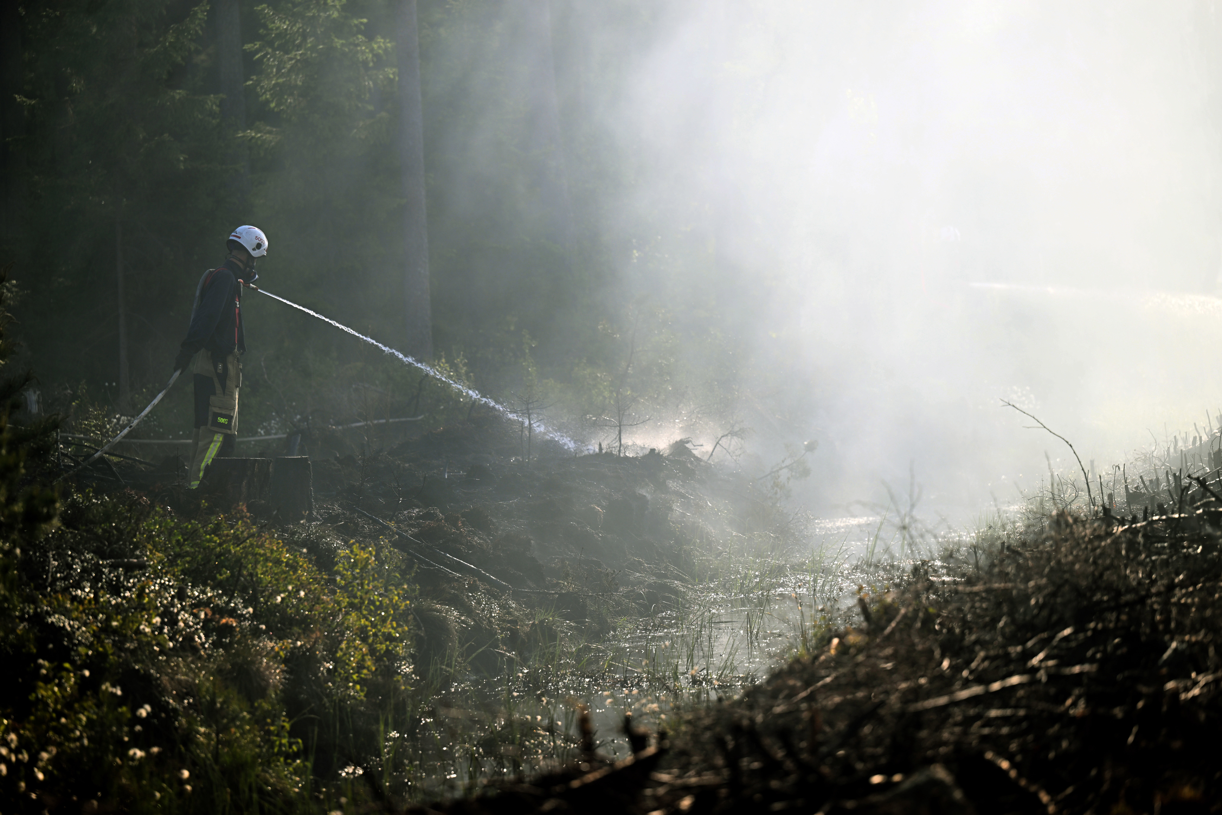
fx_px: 4922
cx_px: 611
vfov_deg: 9.5
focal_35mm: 145
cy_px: 408
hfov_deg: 14.2
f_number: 3.2
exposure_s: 1/1250
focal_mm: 145
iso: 100
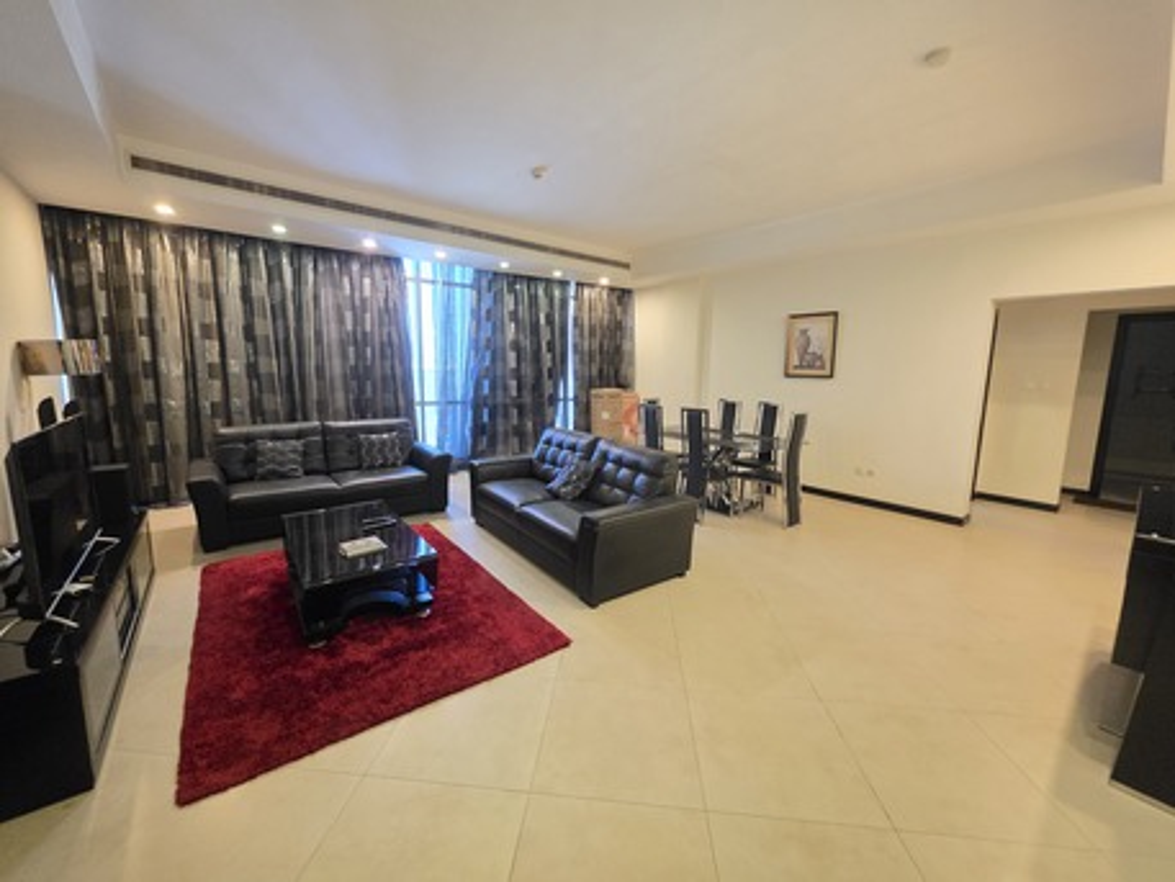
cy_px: 441
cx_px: 588
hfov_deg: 106.2
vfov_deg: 89.9
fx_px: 441
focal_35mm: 13
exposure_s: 1/50
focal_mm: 2.2
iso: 1000
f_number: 1.9
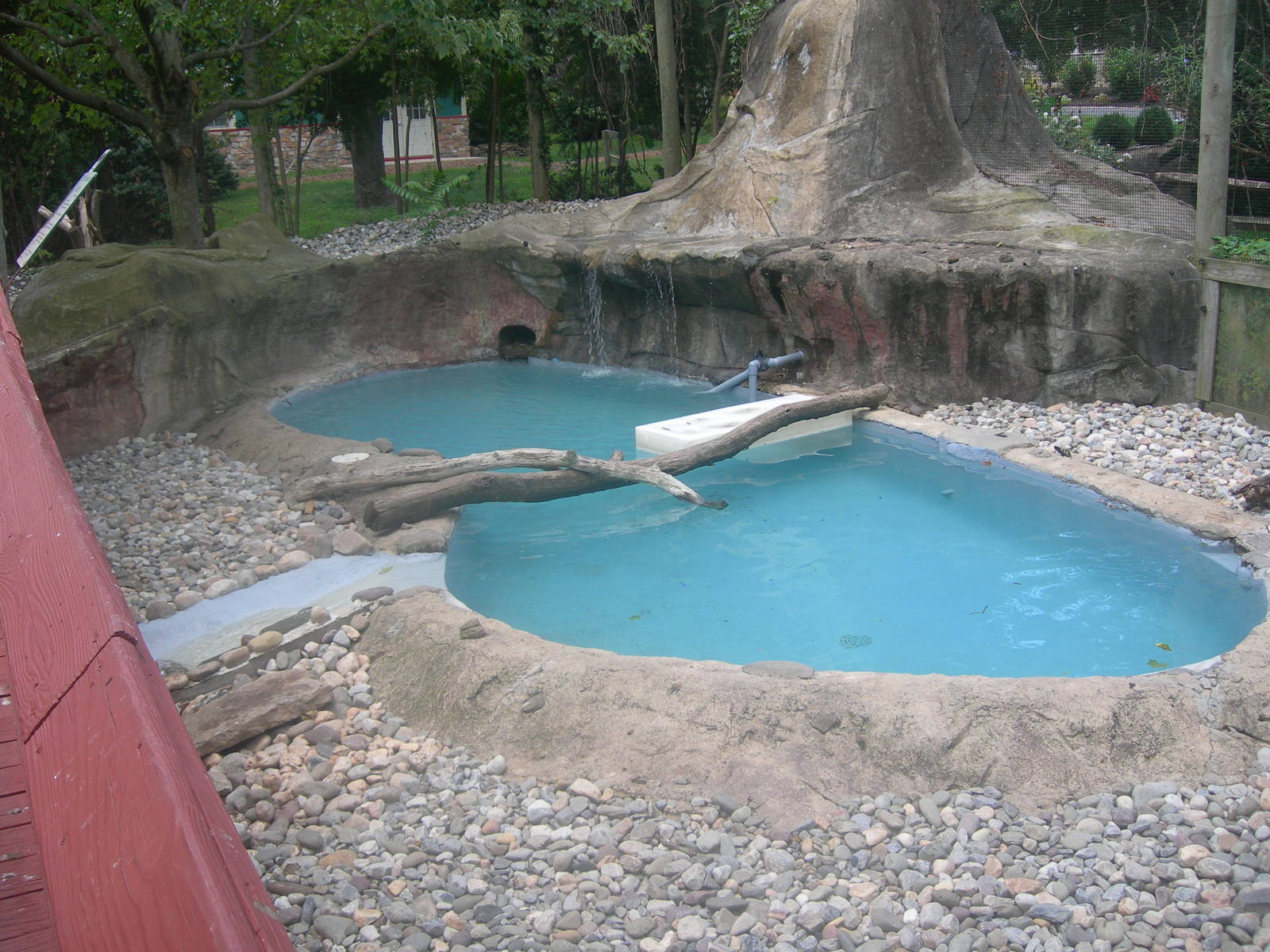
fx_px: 1394
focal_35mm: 38
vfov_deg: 37.7
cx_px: 635
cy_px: 476
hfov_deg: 49.0
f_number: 2.8
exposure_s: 1/124
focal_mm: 7.8
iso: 50
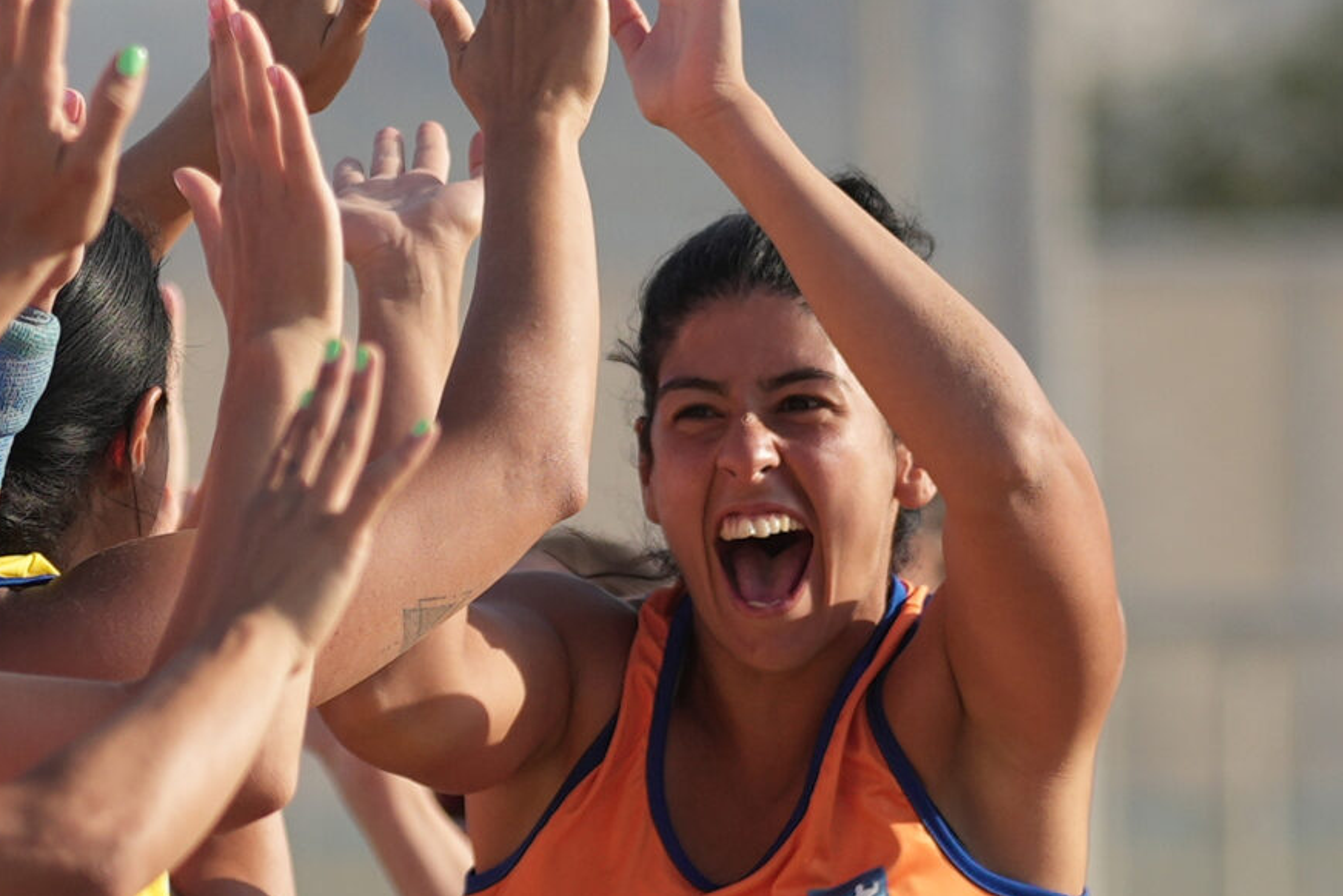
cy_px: 427
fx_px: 11232
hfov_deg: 6.8
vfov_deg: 4.6
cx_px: 350
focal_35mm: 301
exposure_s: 1/4000
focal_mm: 135
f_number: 2
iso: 100
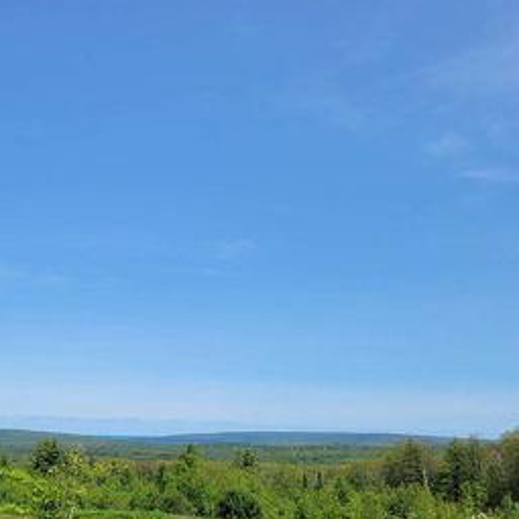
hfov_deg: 35.9
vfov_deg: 37.1
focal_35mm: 45
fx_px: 763
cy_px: 353
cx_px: 83
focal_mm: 5.4
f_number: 1.8
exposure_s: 1/3798
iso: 40
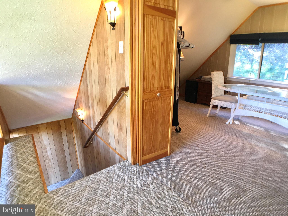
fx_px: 241
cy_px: 108
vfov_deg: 48.2
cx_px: 144
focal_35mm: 29
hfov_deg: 61.7
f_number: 2.2
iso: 32
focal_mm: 4.15
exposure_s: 1/15
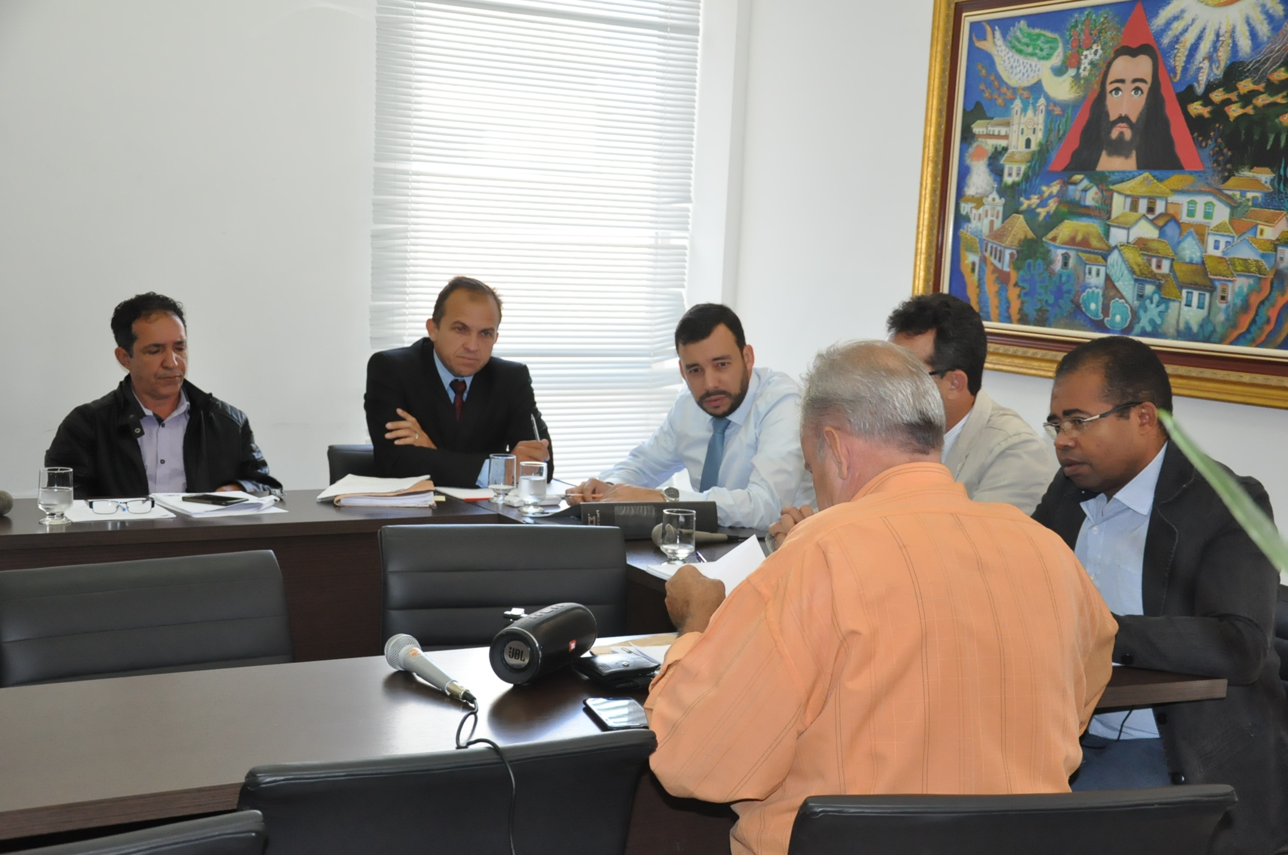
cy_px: 428
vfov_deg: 28.0
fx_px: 1715
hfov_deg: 41.2
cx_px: 644
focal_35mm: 48
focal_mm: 32
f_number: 5
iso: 2000
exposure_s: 1/160
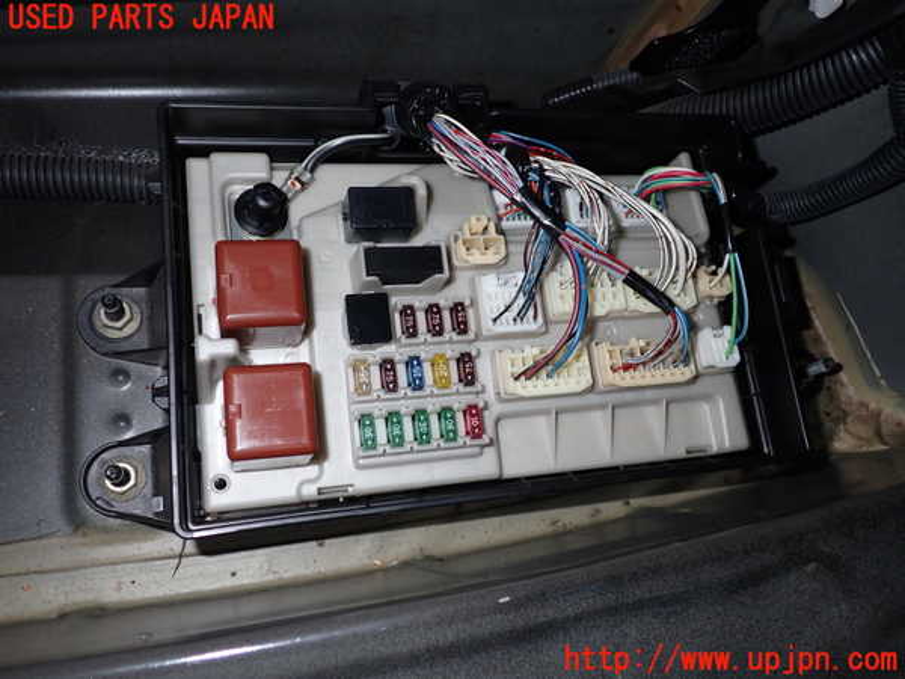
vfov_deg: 46.8
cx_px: 452
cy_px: 340
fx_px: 784
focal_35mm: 30
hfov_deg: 60.0
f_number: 6.3
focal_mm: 5.4
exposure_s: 1/30
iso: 200
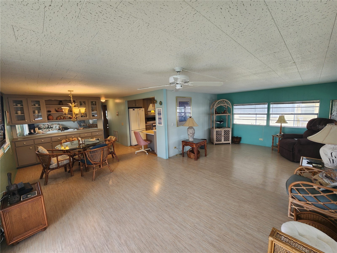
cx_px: 168
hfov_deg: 106.2
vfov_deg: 89.9
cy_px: 126
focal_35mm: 13
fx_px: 127
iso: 125
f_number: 2.2
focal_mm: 2.2
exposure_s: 1/60
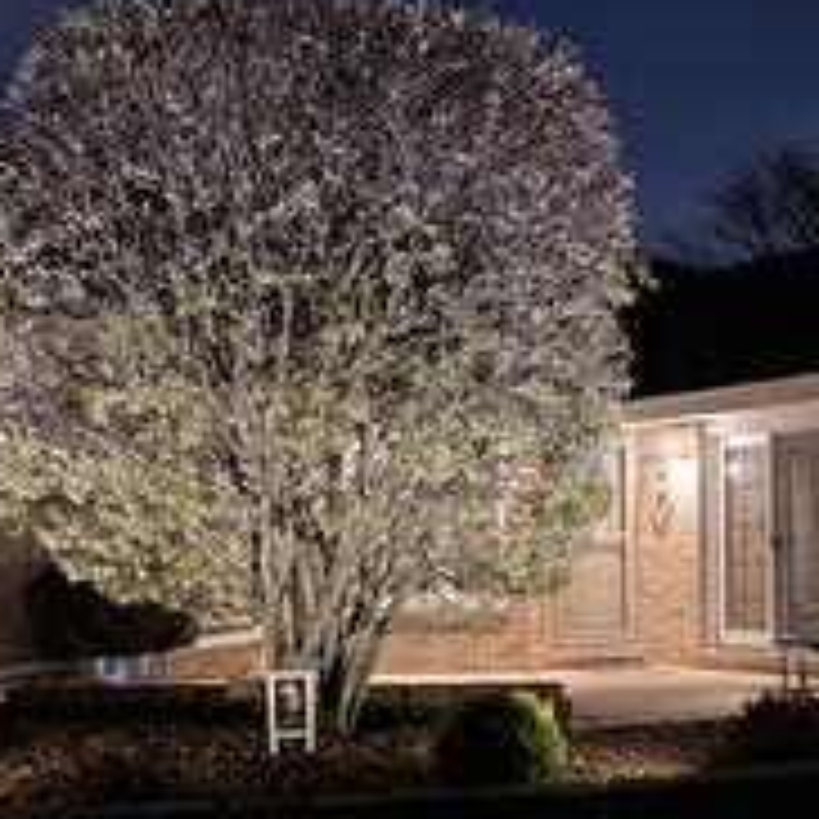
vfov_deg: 27.7
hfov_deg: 26.4
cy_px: 495
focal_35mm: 62
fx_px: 1660
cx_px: 799
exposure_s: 1/12
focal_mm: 6.76
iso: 1000
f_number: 1.78
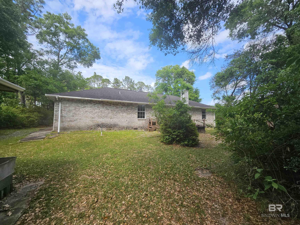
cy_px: 112
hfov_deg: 106.2
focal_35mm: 13
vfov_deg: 89.9
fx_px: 113
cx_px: 150
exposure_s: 1/1055
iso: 50
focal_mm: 2.2
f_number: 2.2
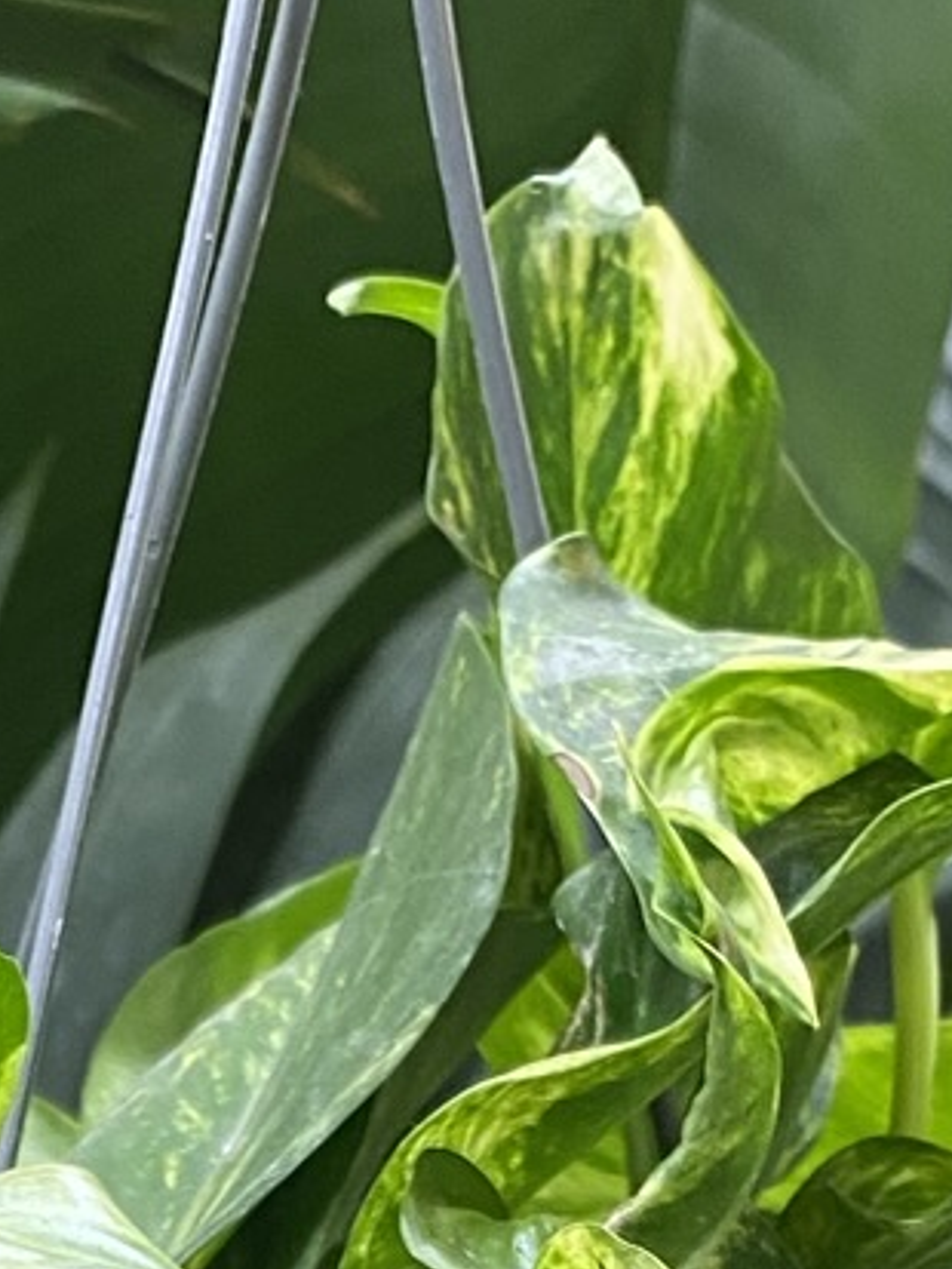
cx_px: -6
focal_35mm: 126
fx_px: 4618
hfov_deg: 11.6
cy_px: 2378
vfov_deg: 13.7
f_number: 1.8
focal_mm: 4.25
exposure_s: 1/50
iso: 80
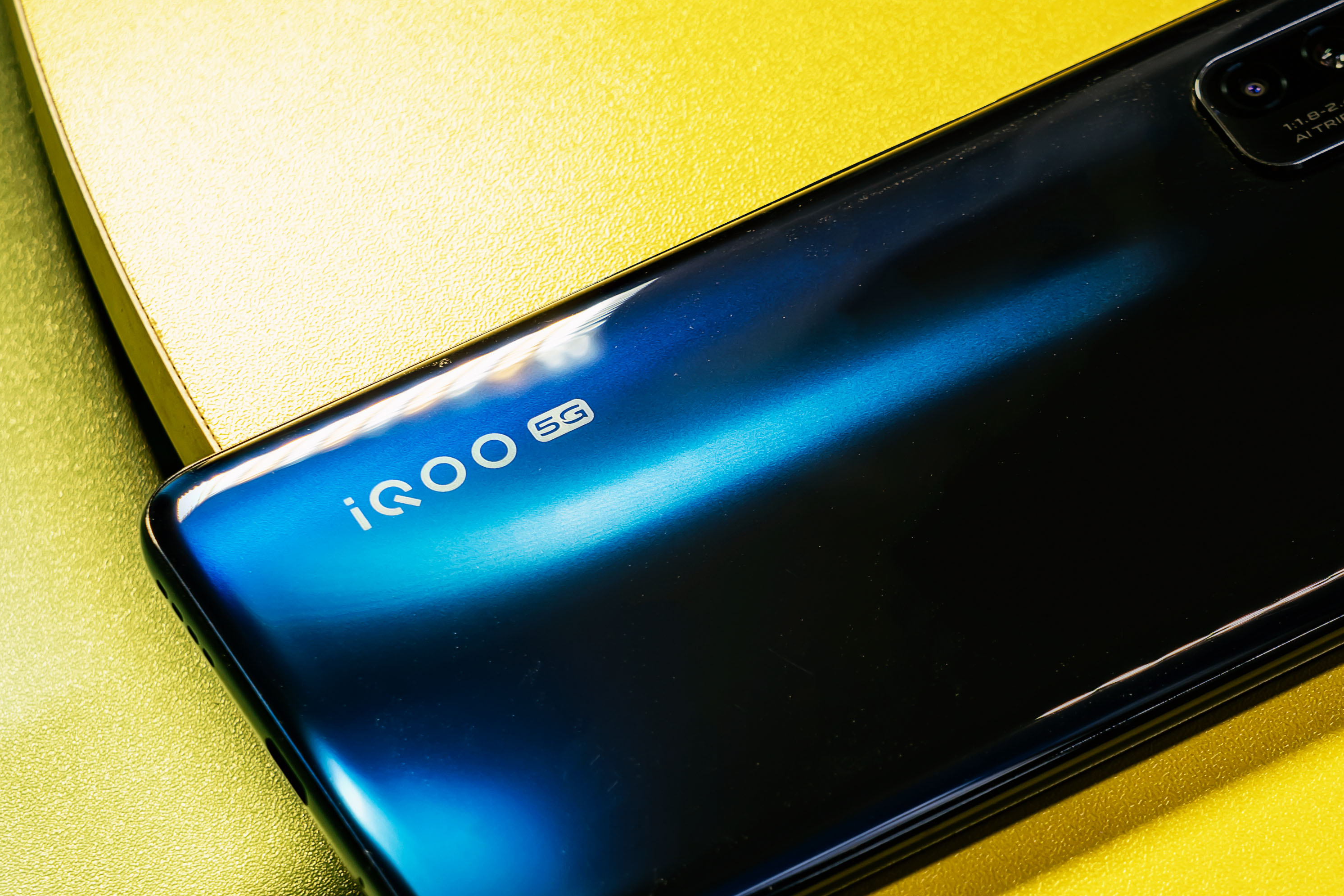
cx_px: 987
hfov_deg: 9.7
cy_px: 459
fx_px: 7877
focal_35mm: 211
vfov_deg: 6.5
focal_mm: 105
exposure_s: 1/25
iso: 160
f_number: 9
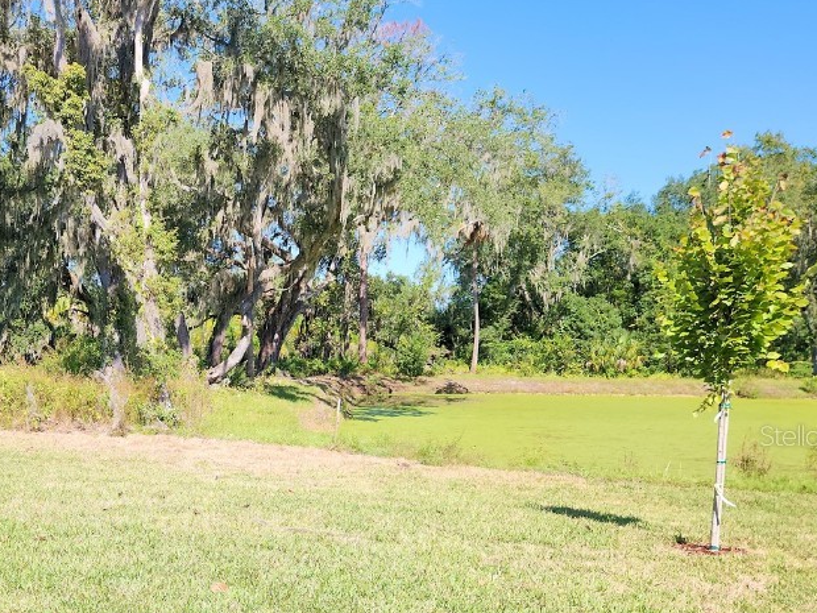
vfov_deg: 37.1
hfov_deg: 47.3
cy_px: 435
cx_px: 210
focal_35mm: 38
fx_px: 897
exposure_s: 1/792
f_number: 1.8
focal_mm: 5.4
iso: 20
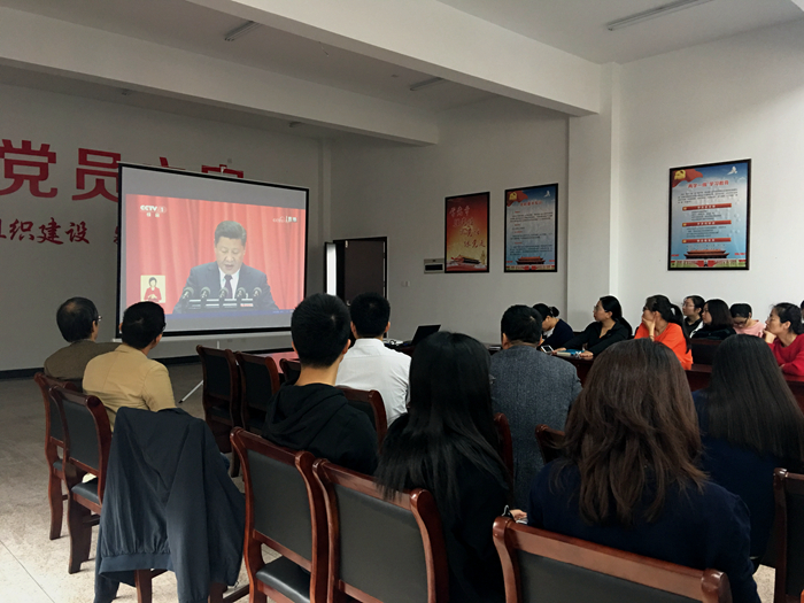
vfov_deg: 48.2
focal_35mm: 29
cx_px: 402
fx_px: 674
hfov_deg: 61.7
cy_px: 302
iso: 100
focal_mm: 4.15
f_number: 2.2
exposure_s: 1/17
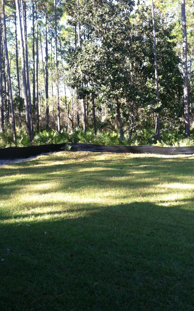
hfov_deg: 33.5
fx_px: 321
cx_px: 112
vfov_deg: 51.5
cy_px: 159
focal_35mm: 38
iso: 80
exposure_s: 1/127
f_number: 2.8
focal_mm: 3.85
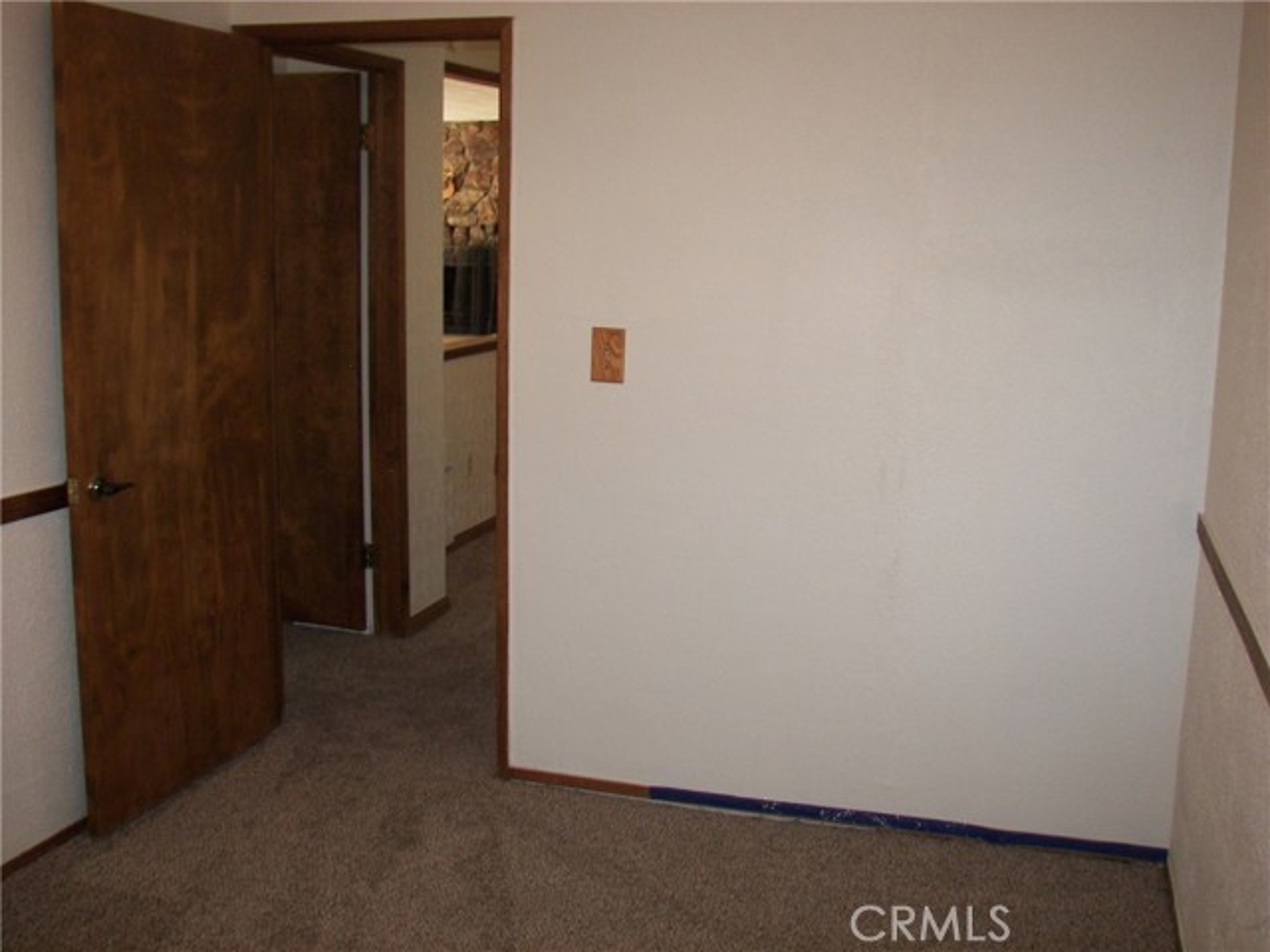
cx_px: 635
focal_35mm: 36
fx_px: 1321
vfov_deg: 39.7
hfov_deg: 51.4
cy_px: 476
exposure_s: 1/30
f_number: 2.8
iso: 100
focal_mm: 6
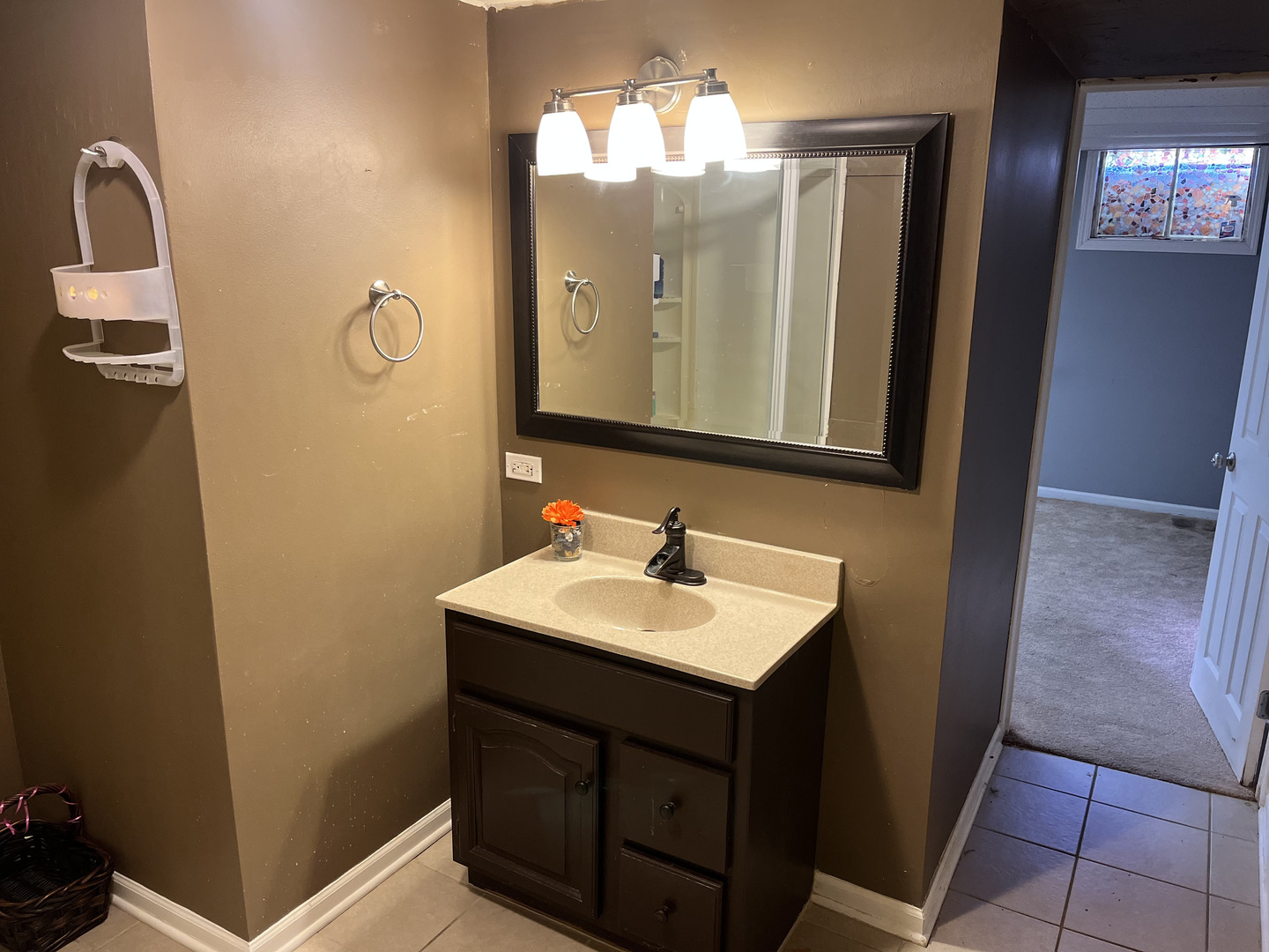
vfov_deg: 53.1
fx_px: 953
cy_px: 476
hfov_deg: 67.3
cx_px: 634
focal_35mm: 26
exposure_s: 1/60
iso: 250
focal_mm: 5.1
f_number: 1.6
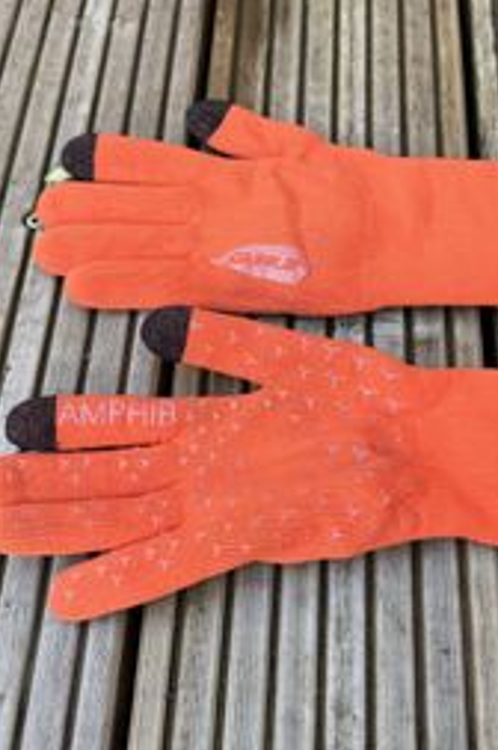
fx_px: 853
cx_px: 328
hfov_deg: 32.3
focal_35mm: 41
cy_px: 310
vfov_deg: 47.3
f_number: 1.78
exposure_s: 1/121
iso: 125
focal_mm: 6.76
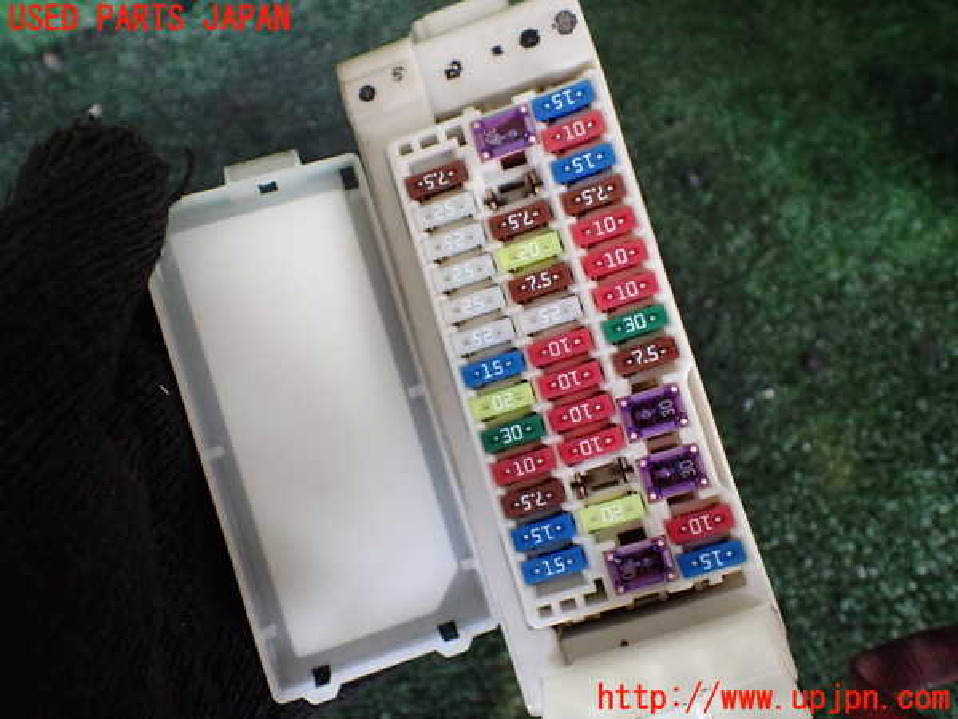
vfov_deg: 46.8
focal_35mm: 30
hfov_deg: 60.0
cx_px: 479
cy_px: 360
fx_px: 830
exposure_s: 1/125
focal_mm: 5.4
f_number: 2.3
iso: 320
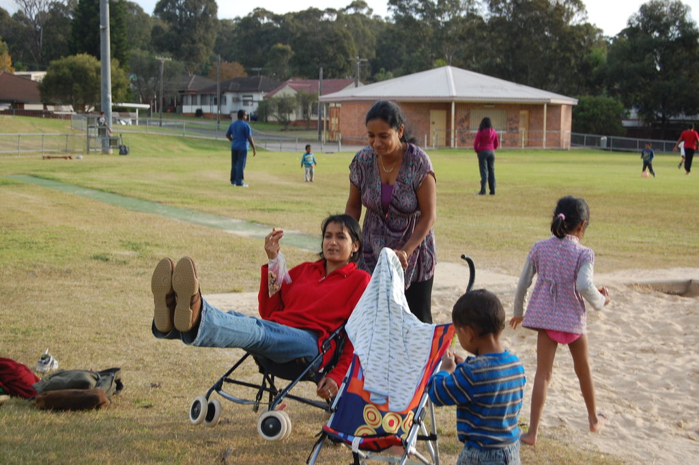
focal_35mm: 63
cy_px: 232
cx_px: 350
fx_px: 1222
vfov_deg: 21.5
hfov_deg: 31.9
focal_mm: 42
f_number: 7.1
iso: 200
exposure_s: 1/200
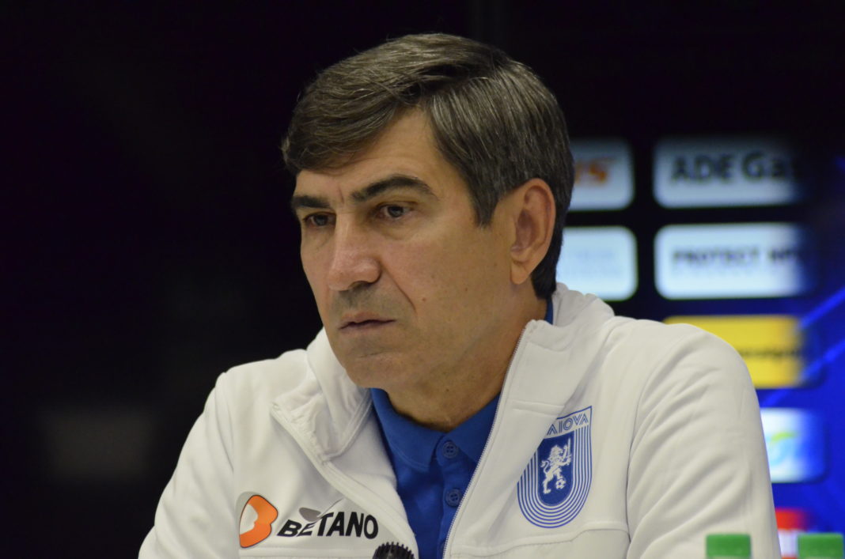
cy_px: 280
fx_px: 5796
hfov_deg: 8.3
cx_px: 422
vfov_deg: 5.5
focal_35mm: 248
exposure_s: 1/320
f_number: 4.5
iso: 4000
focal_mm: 165
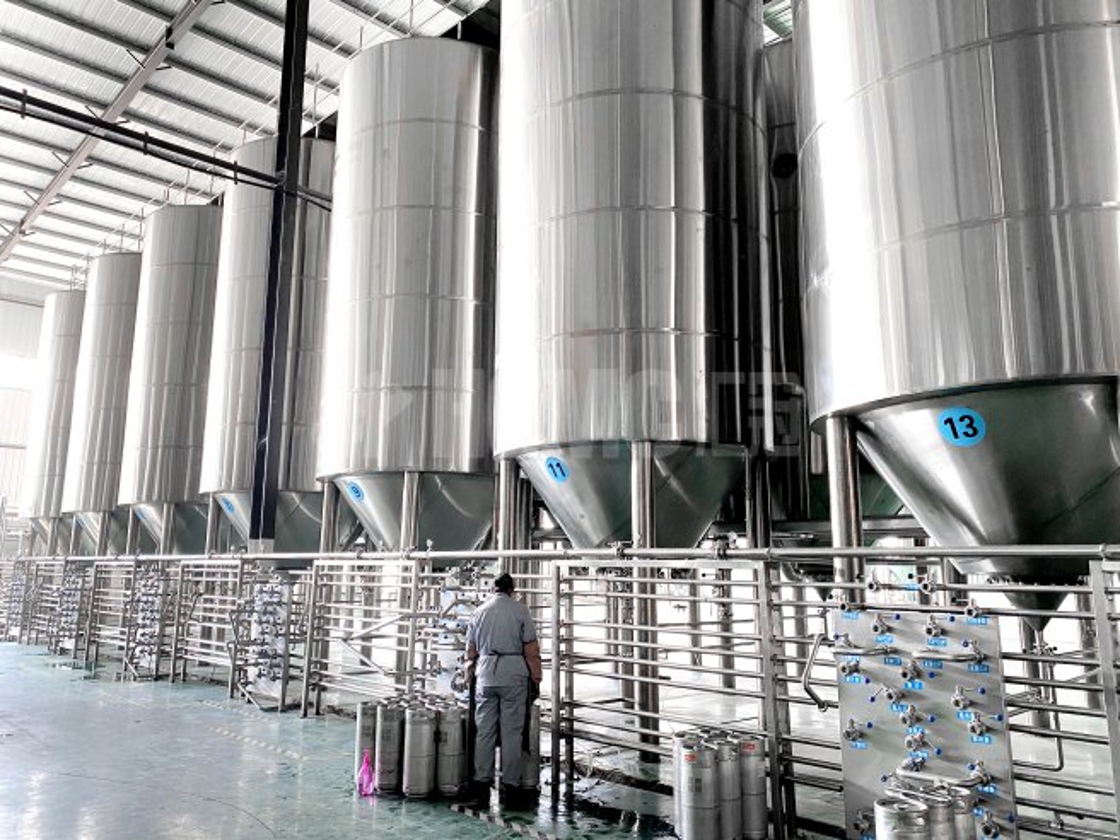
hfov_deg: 67.3
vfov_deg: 53.1
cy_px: 420
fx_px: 841
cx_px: 560
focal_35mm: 26
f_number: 1.8
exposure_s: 1/50
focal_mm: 4.25
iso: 160
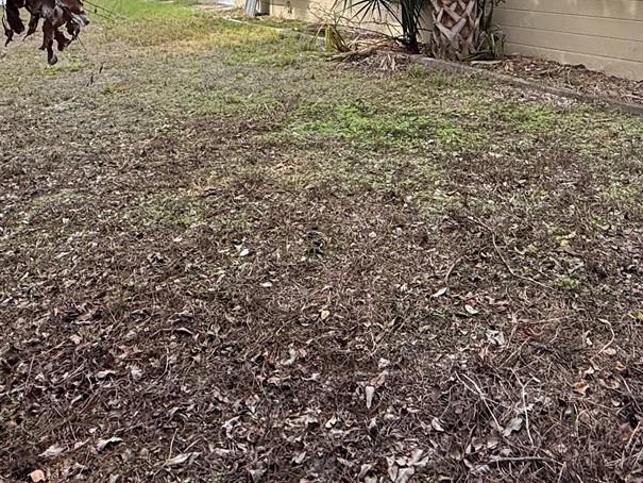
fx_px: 687
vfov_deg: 34.4
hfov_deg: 49.8
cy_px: -23
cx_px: 384
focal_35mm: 37
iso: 50
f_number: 2.2
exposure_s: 1/494
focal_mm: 2.22
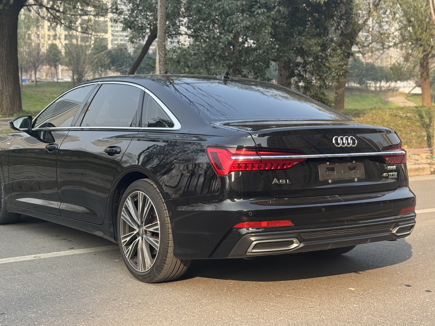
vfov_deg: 24.8
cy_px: 165
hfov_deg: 32.7
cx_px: 207
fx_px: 741
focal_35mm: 59
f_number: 1.78
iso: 64
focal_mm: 6.76
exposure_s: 1/822
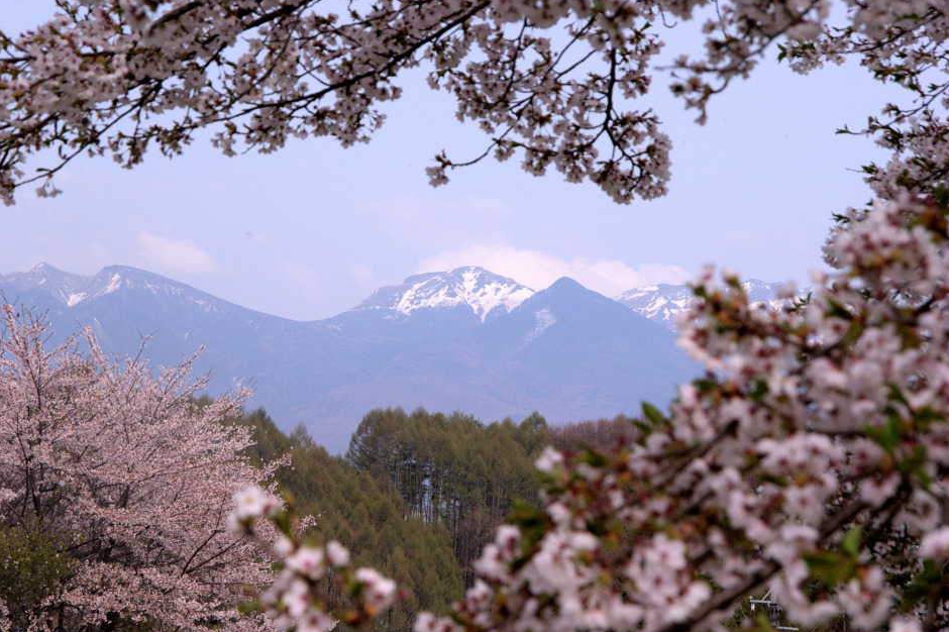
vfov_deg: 9.3
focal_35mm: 147
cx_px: 435
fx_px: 3874
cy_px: 309
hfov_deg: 14.0
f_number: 13
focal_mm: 90
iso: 100
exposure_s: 1/250
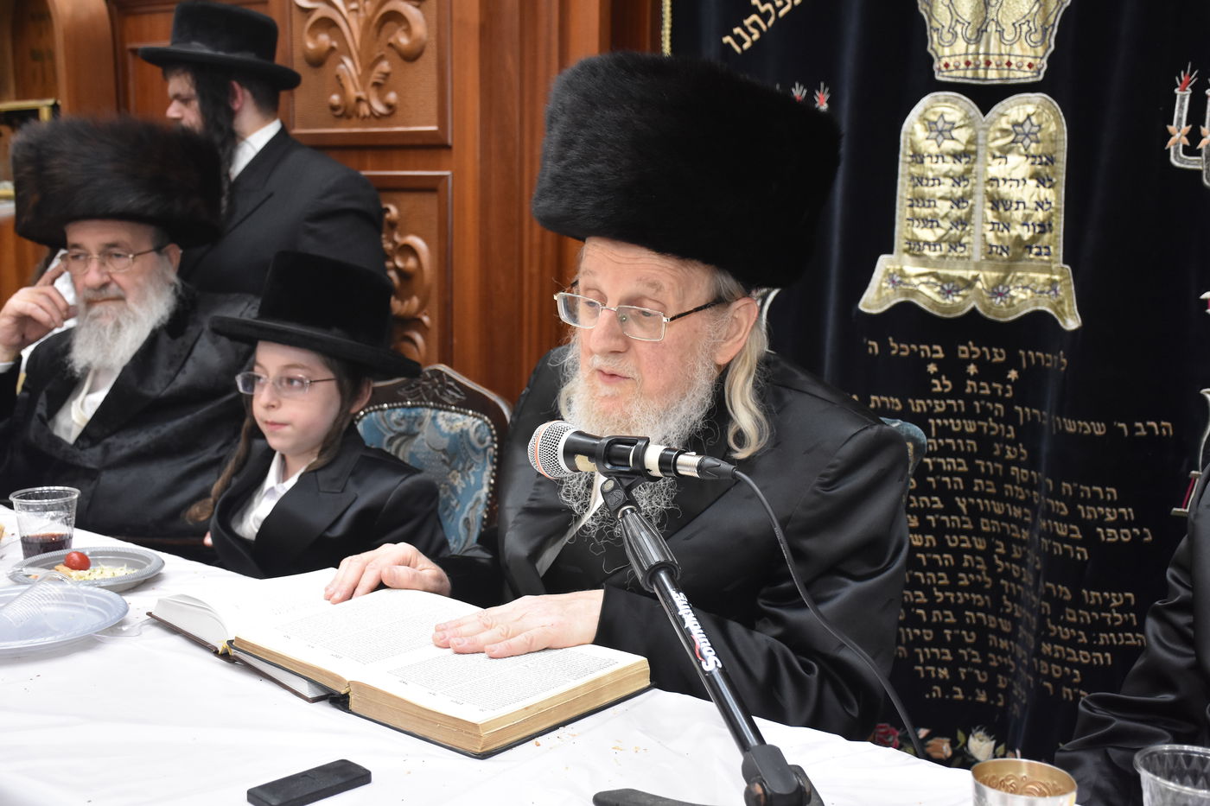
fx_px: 1512
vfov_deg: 29.9
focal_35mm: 45
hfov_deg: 43.6
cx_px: 605
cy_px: 403
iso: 1600
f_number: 5.6
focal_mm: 30
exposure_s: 1/160
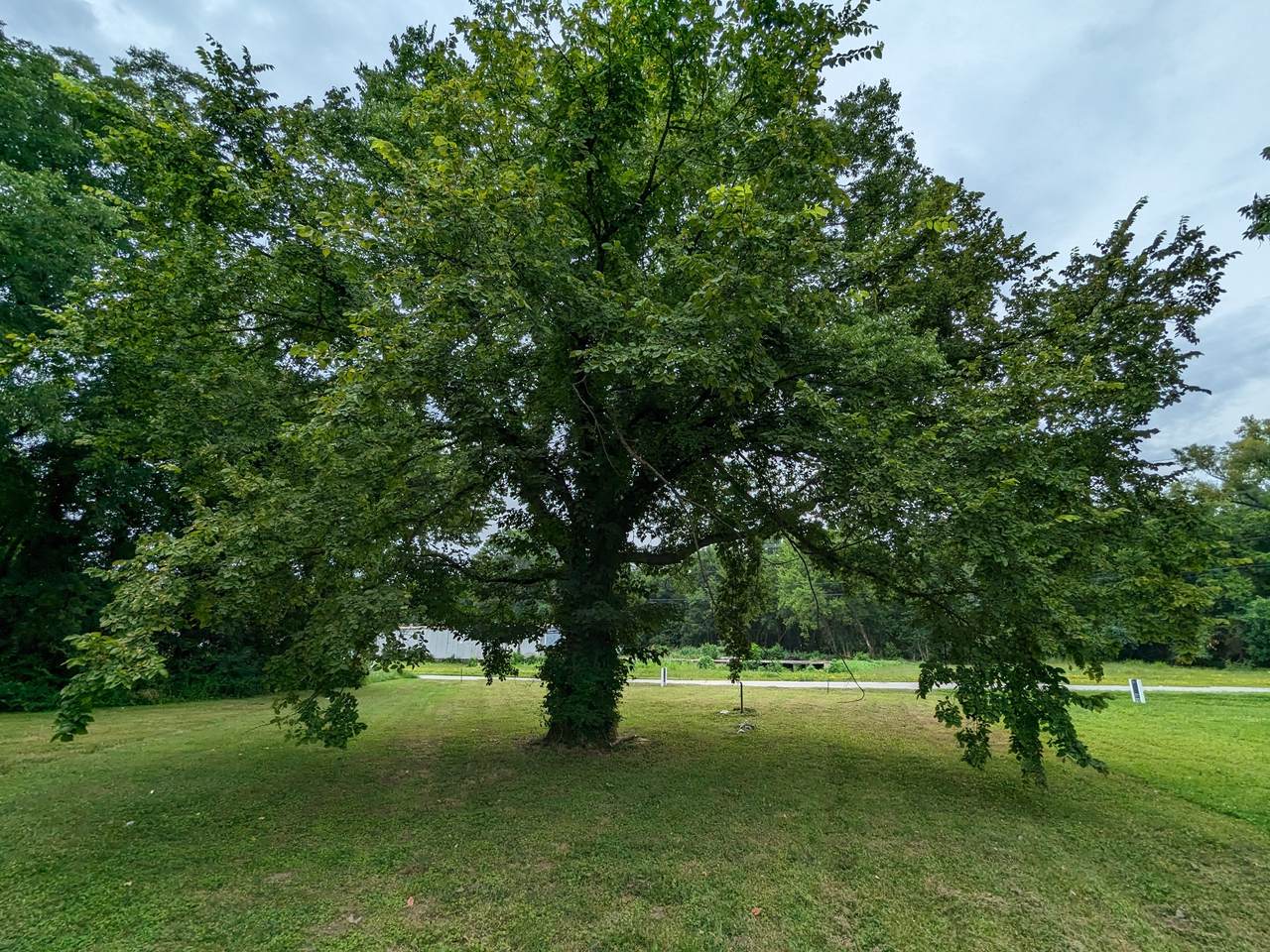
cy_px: 476
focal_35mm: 16
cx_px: 635
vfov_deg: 78.1
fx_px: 587
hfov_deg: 94.5
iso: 49
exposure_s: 1/1603
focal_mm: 2.35
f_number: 2.2
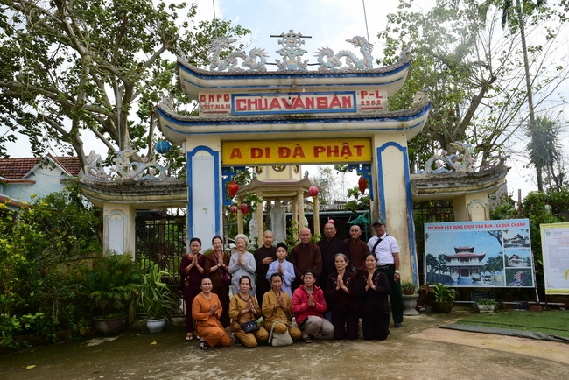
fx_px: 474
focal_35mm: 30
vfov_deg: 43.6
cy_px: 190
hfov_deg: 61.9
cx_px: 284
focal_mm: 30
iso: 200
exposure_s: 1/125
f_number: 13
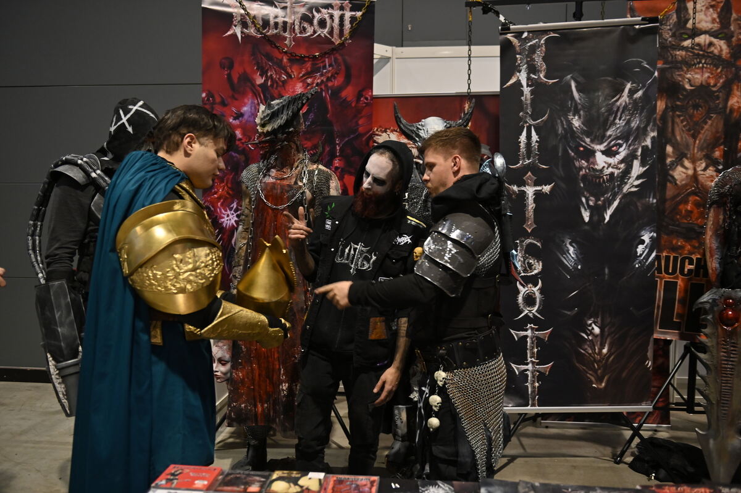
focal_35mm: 32
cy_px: 246
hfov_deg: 58.7
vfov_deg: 41.1
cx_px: 370
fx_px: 658
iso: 1250
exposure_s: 1/60
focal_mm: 32
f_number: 2.8
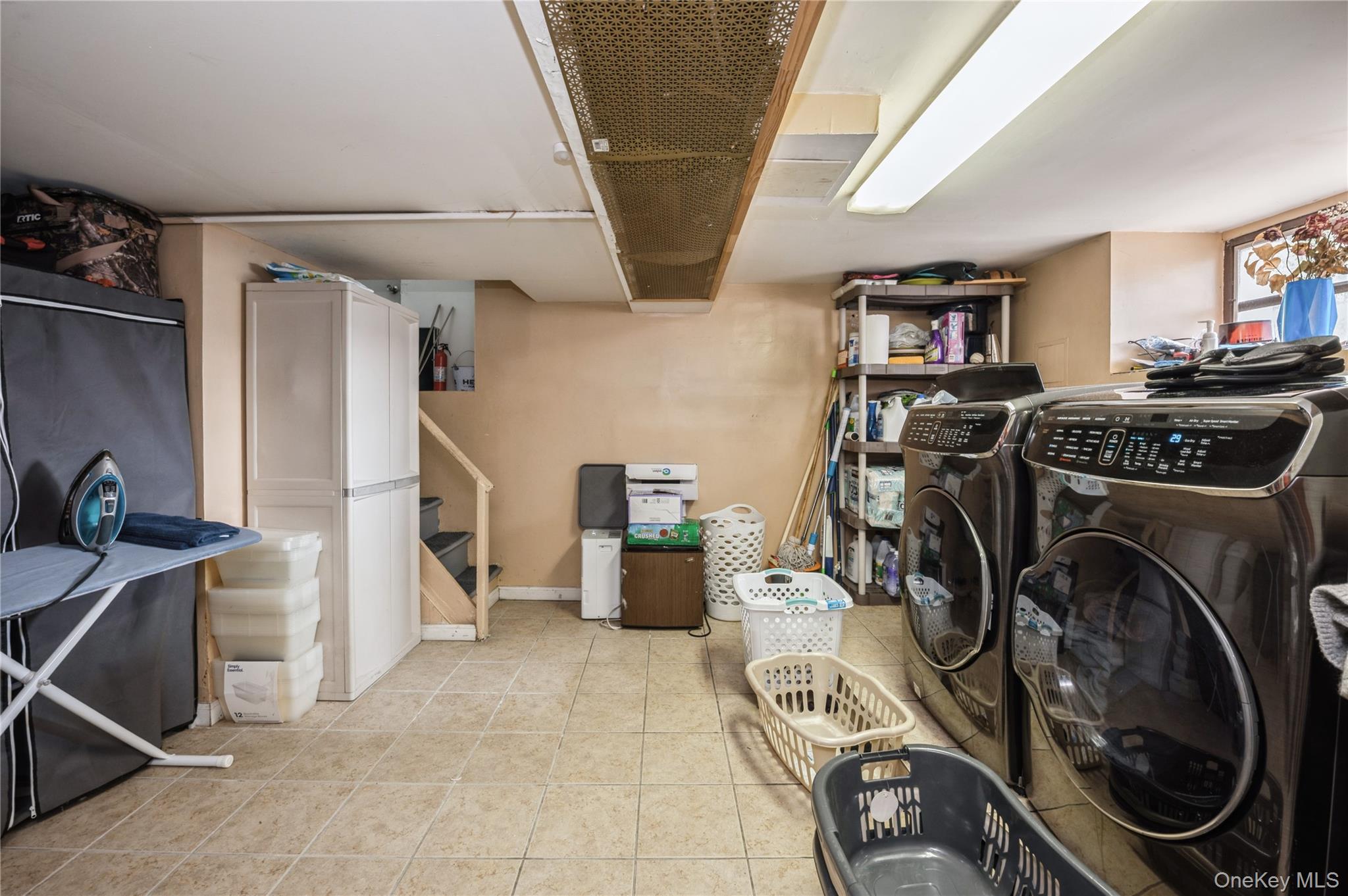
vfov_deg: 81.1
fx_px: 524
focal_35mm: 14
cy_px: 448
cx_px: 674
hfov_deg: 104.3
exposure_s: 1/1.25
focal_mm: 14
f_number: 11
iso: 200
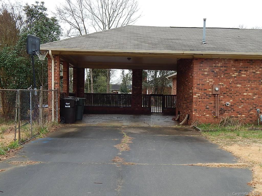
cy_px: 98
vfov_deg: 37.7
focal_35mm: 38
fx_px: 288
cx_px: 131
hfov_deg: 49.0
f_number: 3.4
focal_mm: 6.8
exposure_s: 1/100
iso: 125
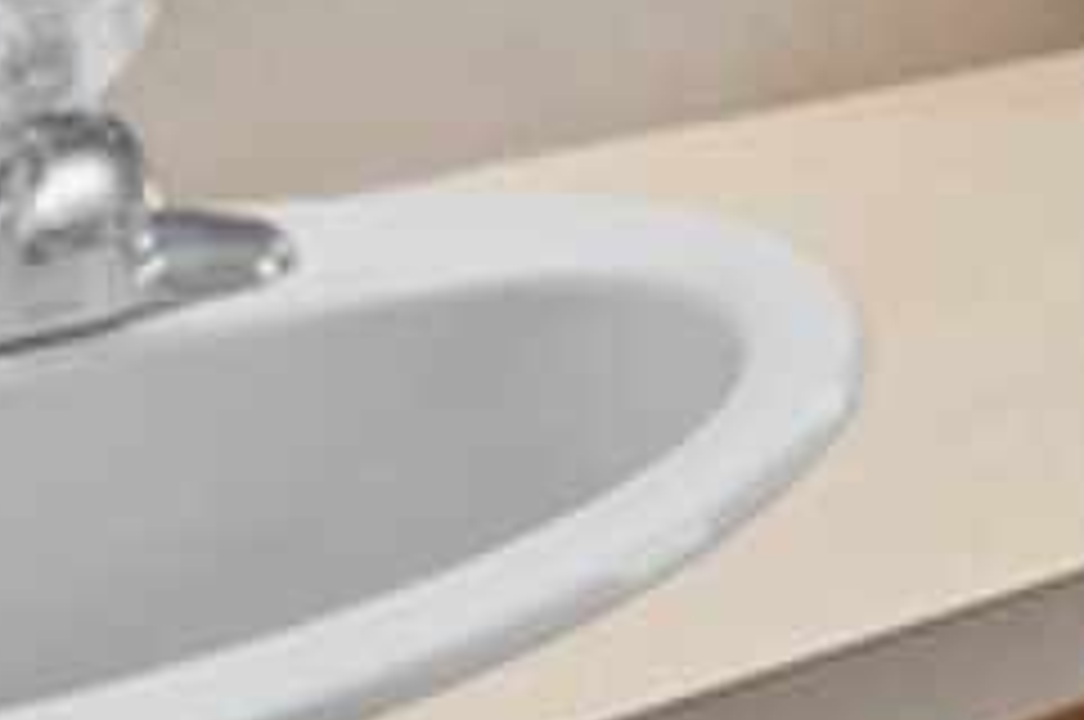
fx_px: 2556
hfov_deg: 19.1
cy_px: -698
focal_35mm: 85
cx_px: 1871
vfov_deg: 13.7
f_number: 7.1
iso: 320
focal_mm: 16
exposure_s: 1/4
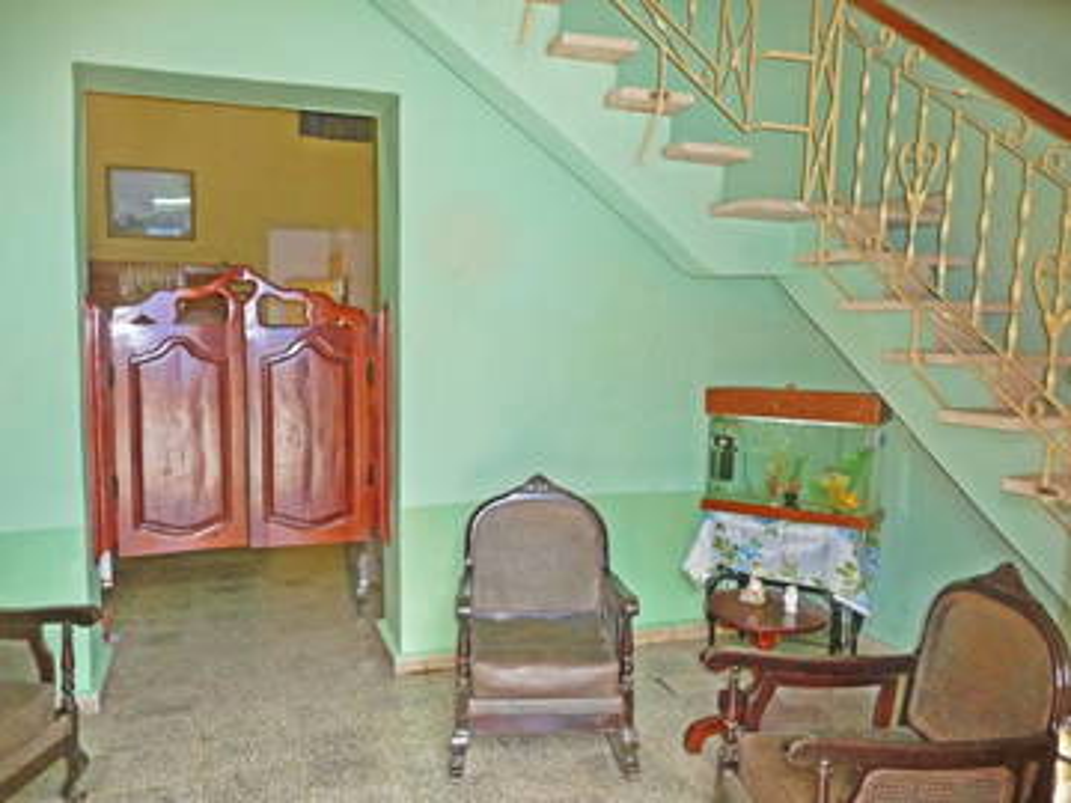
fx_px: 866
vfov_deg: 49.7
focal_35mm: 28
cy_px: 402
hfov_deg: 63.4
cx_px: 536
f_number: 3.3
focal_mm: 4.7
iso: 320
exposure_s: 1/30
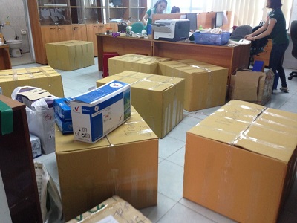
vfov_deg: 42.9
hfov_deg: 55.4
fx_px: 283
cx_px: 148
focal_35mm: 33
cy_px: 112
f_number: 2.4
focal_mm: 4.12
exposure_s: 1/20
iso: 160
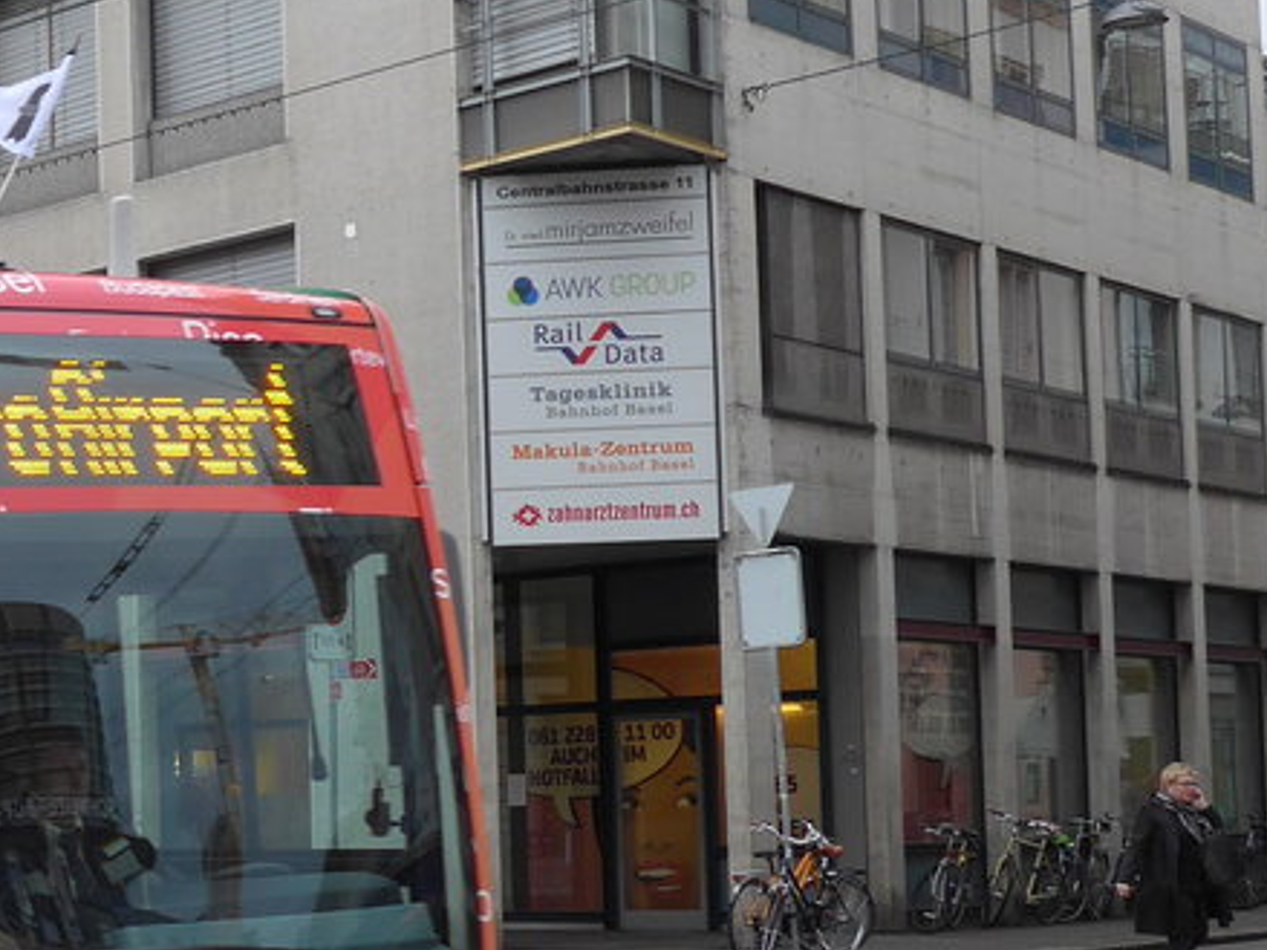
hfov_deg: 19.2
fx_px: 3403
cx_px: -450
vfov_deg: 15.9
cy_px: 632
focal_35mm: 93
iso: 160
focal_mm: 7
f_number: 2.8
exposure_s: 1/250
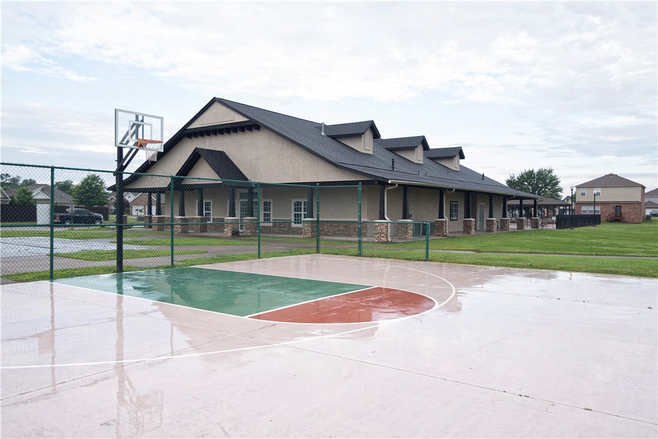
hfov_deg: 65.5
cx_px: 329
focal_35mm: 28
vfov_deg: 46.4
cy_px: 220
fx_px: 512
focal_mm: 28
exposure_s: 1/500
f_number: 3.2
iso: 200
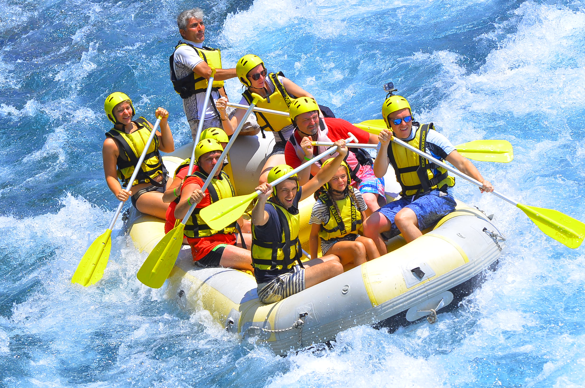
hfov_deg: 8.1
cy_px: 194
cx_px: 292
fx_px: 4135
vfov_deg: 5.4
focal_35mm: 255
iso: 400
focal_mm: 170
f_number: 10
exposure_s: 1/800
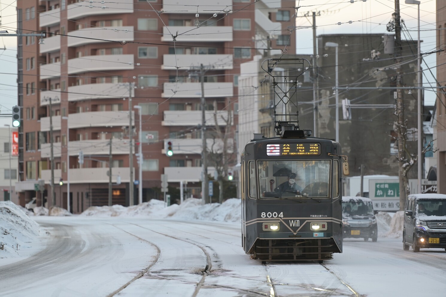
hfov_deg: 10.3
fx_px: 2476
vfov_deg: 6.9
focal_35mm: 200
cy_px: 148
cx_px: 223
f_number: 2.8
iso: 320
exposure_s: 1/400
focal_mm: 200
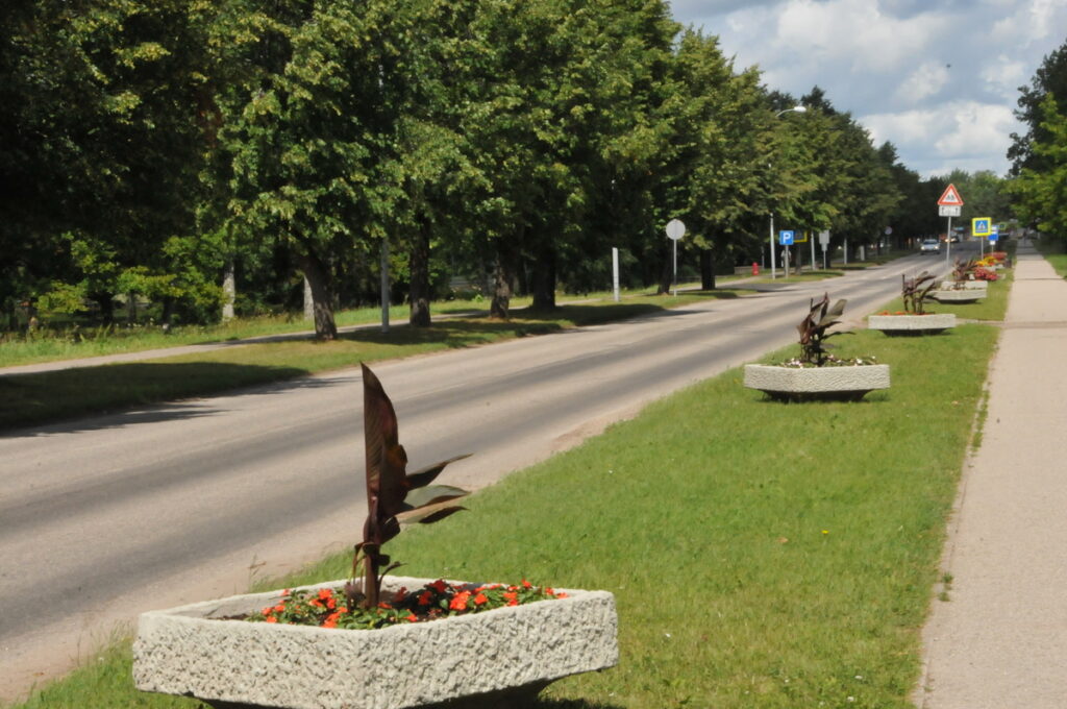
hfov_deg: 23.4
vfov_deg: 15.7
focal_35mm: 87
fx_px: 2575
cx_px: 534
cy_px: 354
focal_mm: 58
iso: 1600
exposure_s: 1/250
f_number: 32
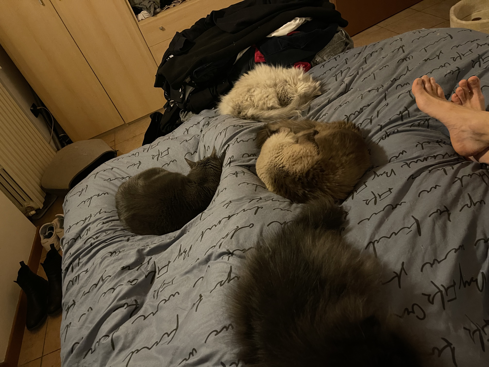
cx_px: 244
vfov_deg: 53.1
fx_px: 367
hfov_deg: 67.3
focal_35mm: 26
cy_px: 184
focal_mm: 5.1
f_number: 1.6
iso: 1000
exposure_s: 1/30
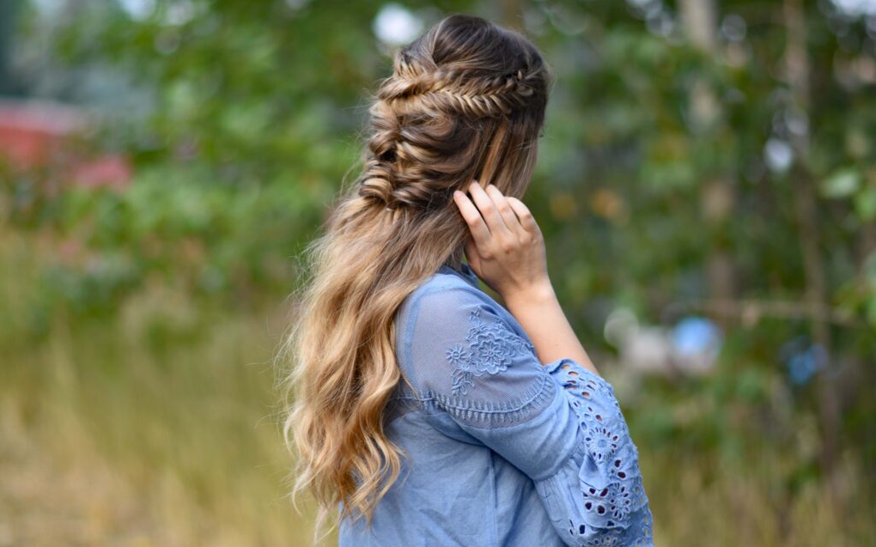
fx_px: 3115
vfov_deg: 10.0
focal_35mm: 131
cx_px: 438
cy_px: 272
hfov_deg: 16.0
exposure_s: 1/160
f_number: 1.8
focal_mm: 85
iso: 200
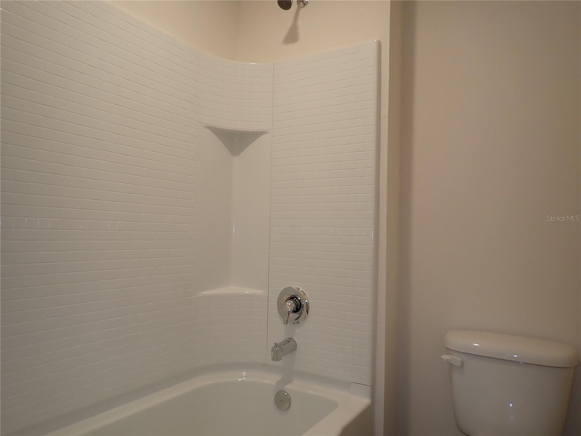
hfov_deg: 69.4
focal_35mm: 25
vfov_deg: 54.9
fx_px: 420
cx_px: 290
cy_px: 218
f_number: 2
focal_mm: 4.5
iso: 125
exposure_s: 1/60
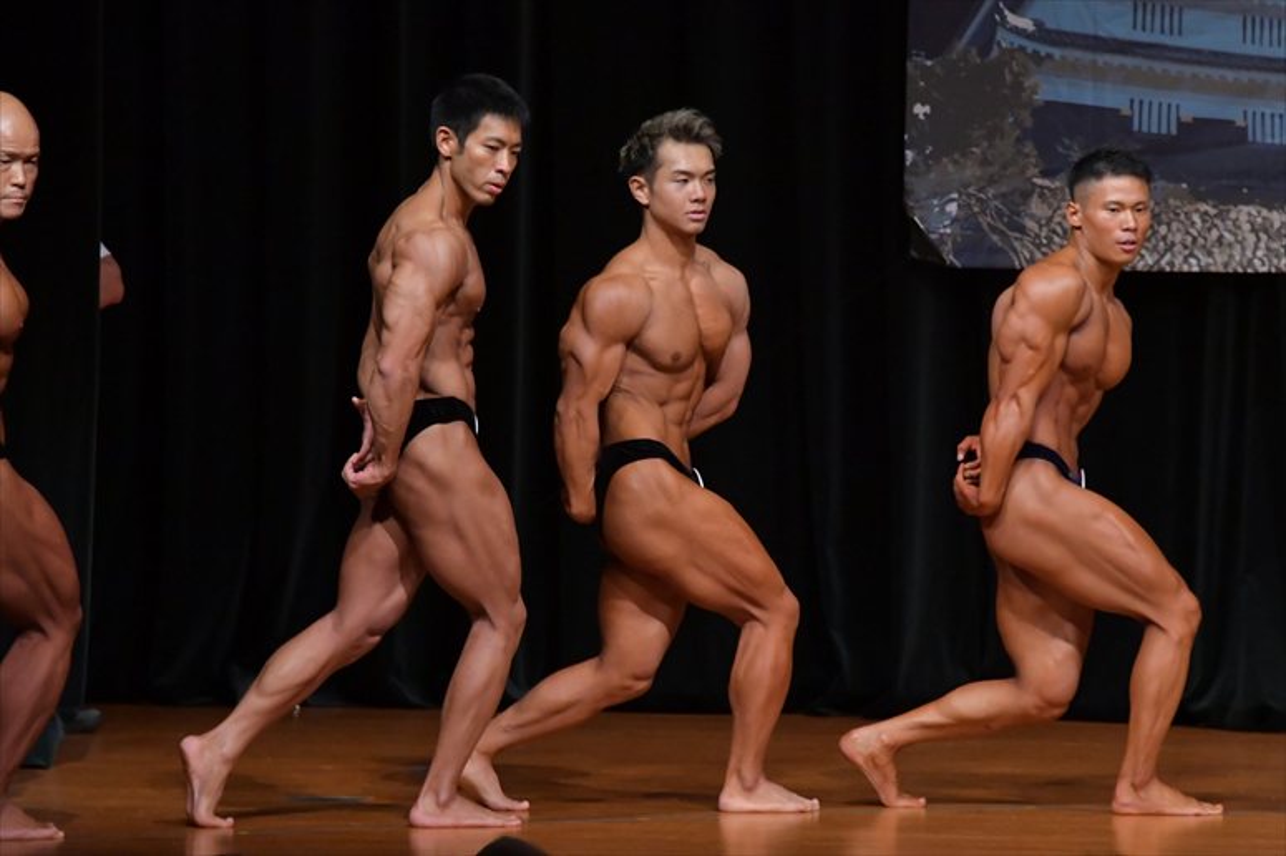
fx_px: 10712
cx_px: 643
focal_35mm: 300
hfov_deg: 6.9
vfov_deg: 4.6
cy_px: 428
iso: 5000
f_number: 5.6
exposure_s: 1/400
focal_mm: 200
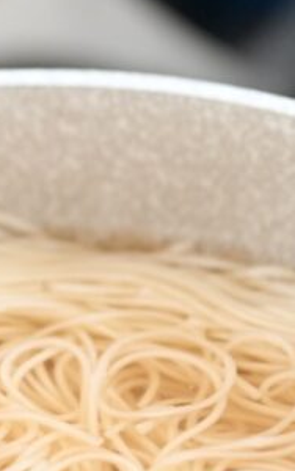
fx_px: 2093
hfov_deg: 8.0
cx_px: 6
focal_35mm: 163
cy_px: 411
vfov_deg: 12.7
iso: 1000
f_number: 2.2
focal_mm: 50
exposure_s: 1/100
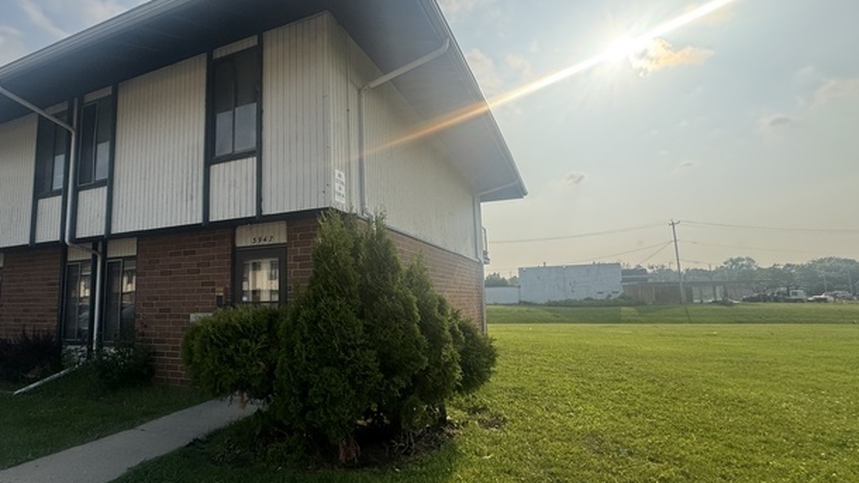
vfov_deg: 55.9
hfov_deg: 85.6
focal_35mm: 20
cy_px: 248
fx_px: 456
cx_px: 346
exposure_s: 1/2415
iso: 50
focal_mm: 2.22
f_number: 2.2
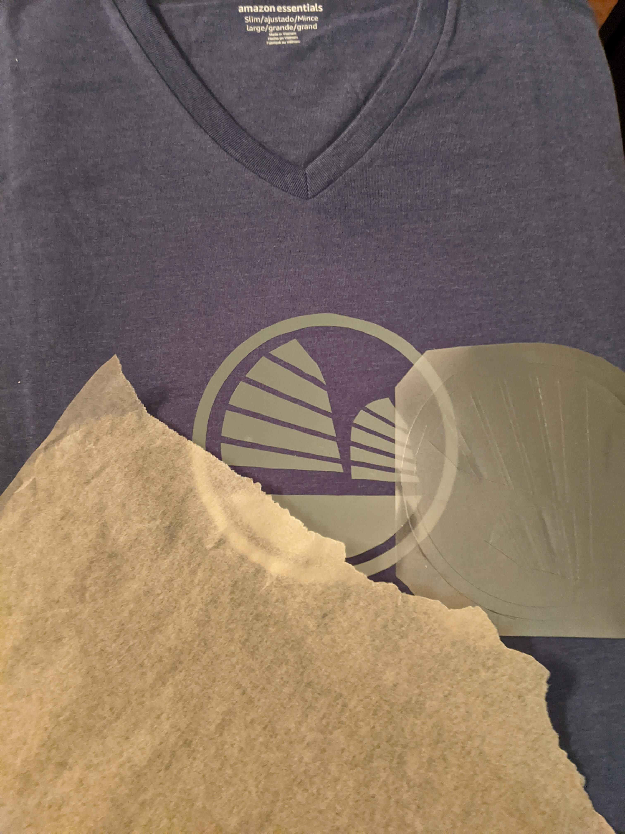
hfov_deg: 51.4
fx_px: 650
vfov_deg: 65.3
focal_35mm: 27
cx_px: 312
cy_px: 417
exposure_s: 1/30
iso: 1209
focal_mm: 4.44
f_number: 1.8
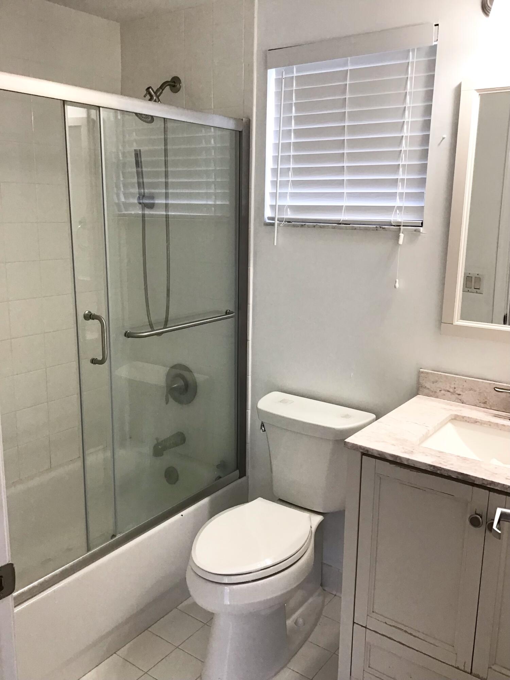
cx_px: 255
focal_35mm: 31
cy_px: 340
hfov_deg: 45.4
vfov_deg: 58.4
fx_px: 609
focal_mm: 3.3
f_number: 2.4
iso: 32
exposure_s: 1/40
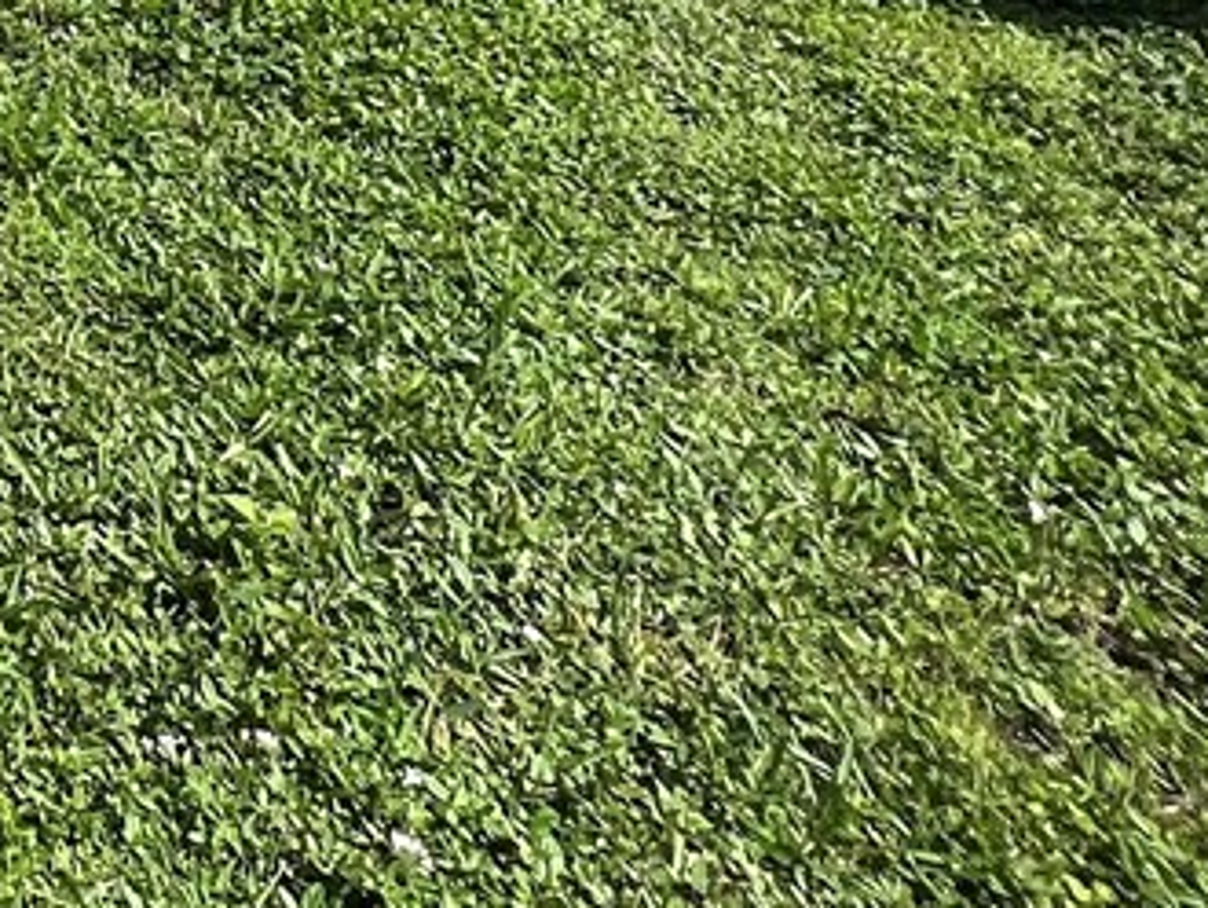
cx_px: -794
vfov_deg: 17.5
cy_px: -849
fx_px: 2200
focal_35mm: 63
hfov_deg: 22.5
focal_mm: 1.57
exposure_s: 1/1946
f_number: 1.8
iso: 32
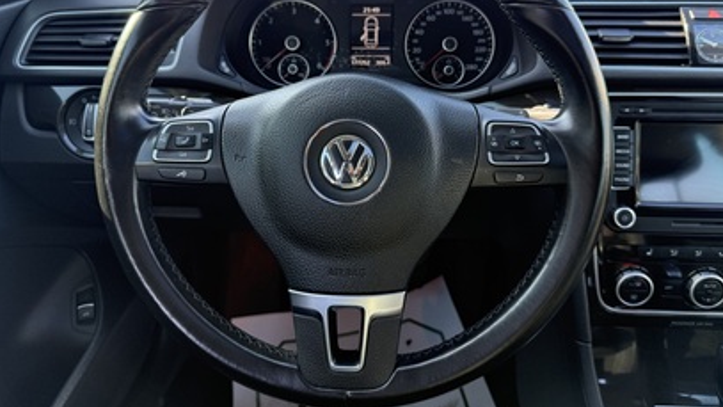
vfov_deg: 42.2
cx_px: 371
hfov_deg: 69.8
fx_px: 518
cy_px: 131
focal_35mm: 27
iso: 200
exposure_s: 1/141
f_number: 1.78
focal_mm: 6.76
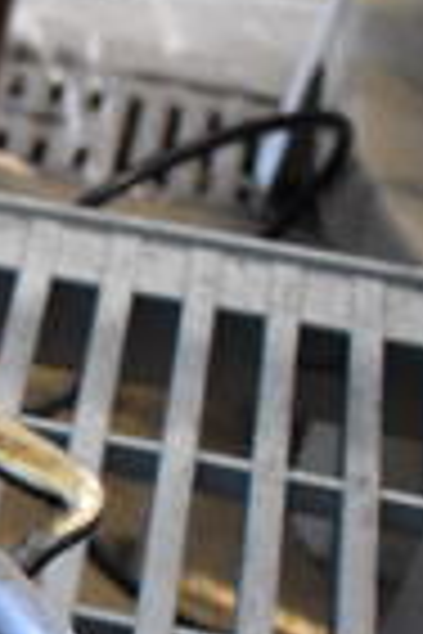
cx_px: -688
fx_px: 2062
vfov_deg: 16.4
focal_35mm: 117
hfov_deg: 9.9
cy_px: 850
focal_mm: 18
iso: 3200
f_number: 3.5
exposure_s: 1/125
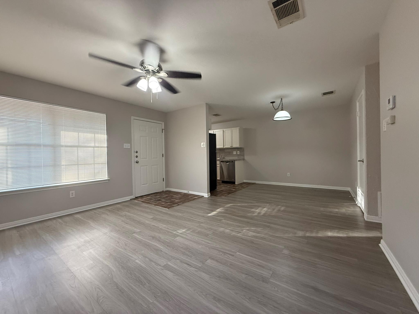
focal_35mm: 14
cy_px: 157
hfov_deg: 102.1
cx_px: 210
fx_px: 169
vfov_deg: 85.7
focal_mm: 2.22
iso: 500
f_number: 2.2
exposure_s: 1/120
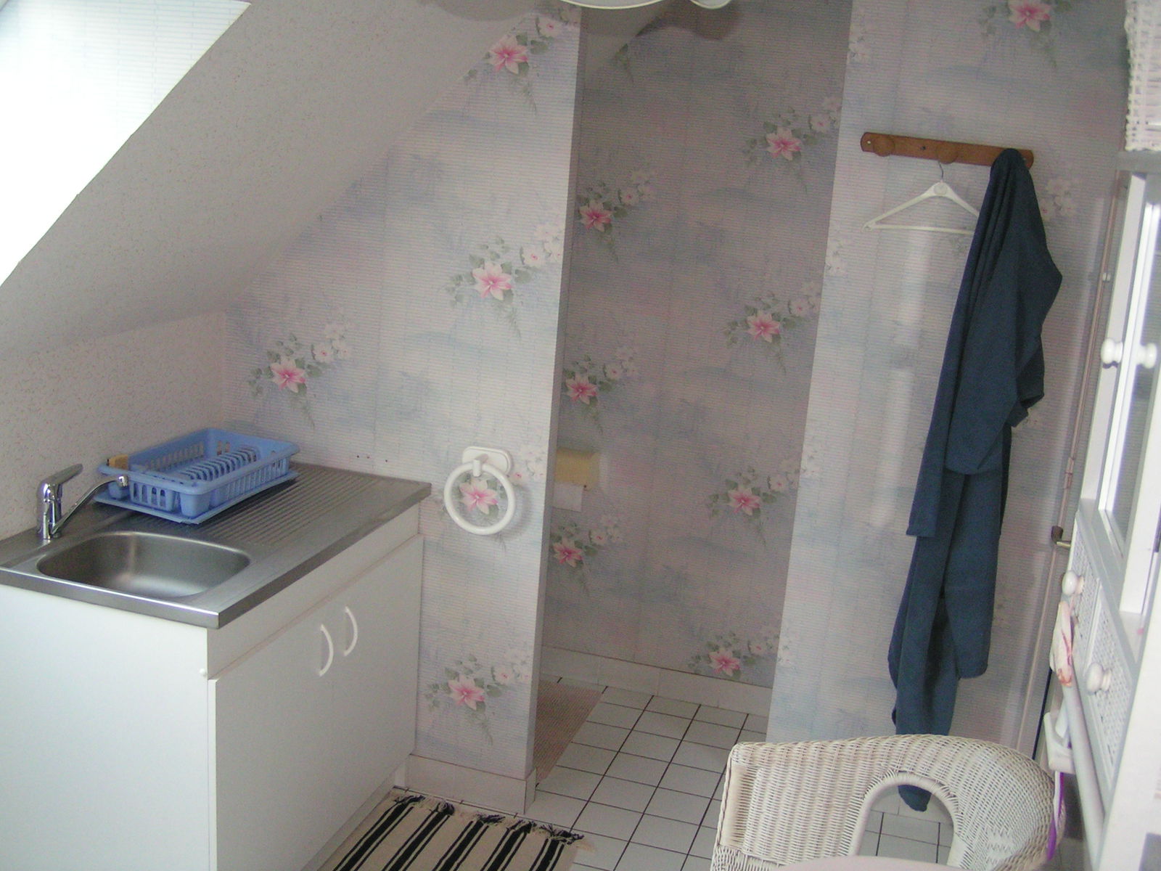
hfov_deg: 49.0
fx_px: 1274
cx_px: 580
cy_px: 436
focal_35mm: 38
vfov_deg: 37.7
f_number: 2.8
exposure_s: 1/40
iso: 200
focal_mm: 5.8
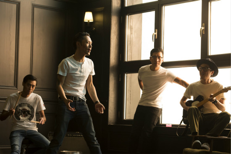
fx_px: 610
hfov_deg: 21.5
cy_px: 77
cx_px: 116
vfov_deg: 14.4
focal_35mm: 95
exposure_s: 1/100
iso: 400
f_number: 4.5
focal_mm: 95
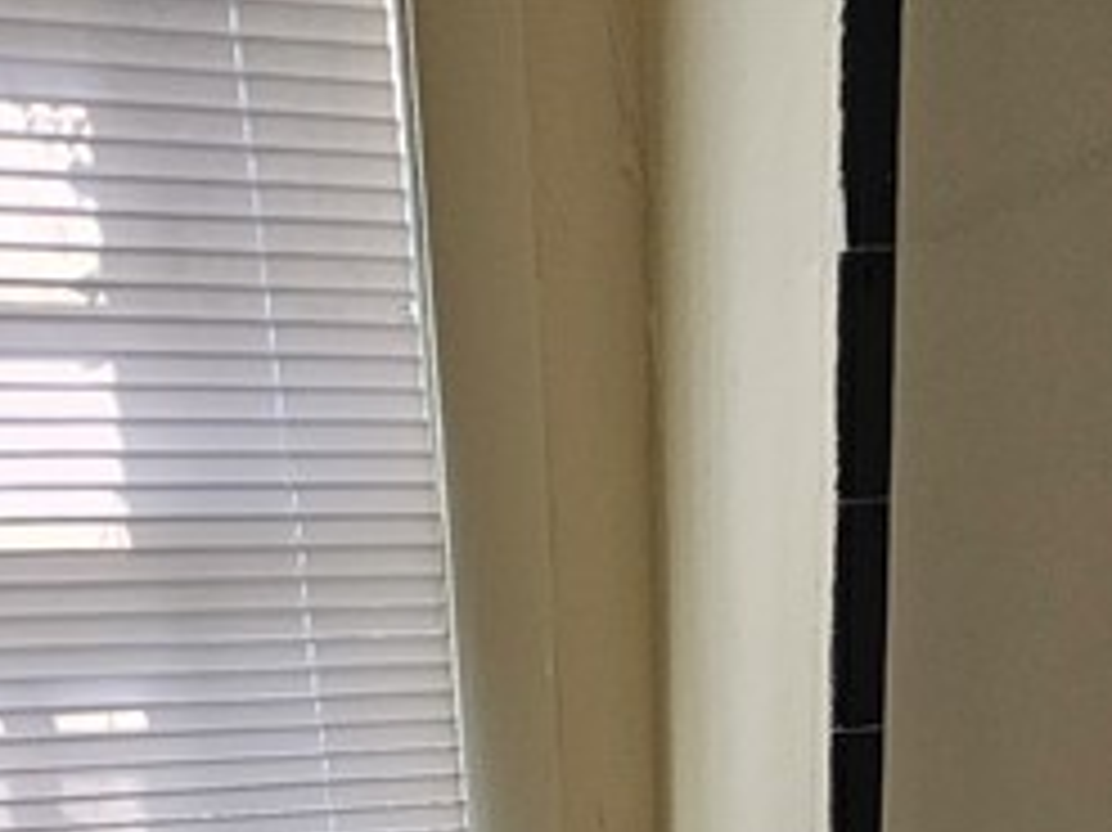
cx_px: 531
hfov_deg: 35.6
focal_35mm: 54
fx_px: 1734
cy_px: 1718
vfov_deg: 17.7
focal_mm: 2.2
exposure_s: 1/207
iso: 80
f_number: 2.2
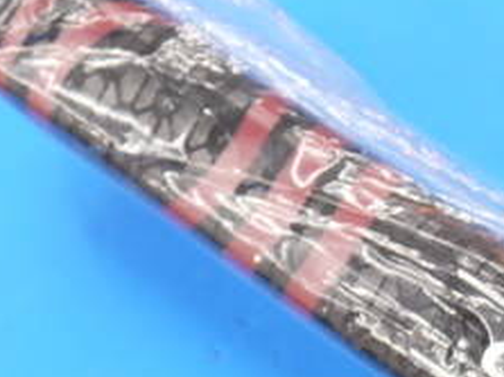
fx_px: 3507
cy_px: 422
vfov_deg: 6.1
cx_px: 594
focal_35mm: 241
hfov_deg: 8.1
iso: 640
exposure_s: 1/80
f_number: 5.6
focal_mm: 42
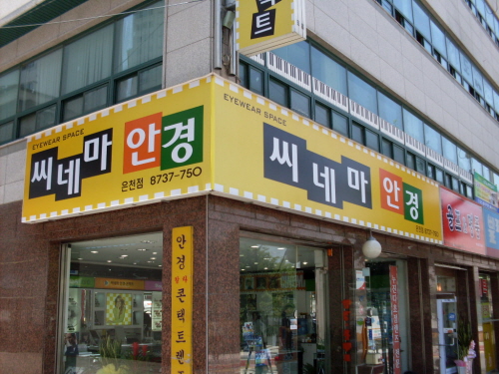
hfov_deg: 49.0
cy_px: 187
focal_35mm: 38
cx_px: 250
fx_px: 548
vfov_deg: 37.7
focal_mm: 6.3
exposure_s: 1/250
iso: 80
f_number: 2.8
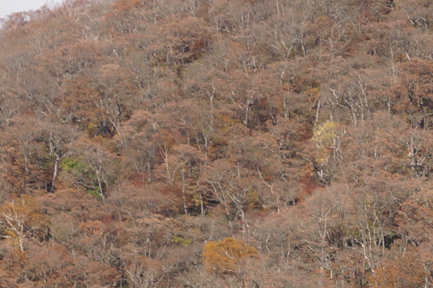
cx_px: 732
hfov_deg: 4.7
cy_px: 403
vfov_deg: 3.1
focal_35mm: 437
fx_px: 5251
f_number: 7.1
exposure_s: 1/400
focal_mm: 55
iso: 100
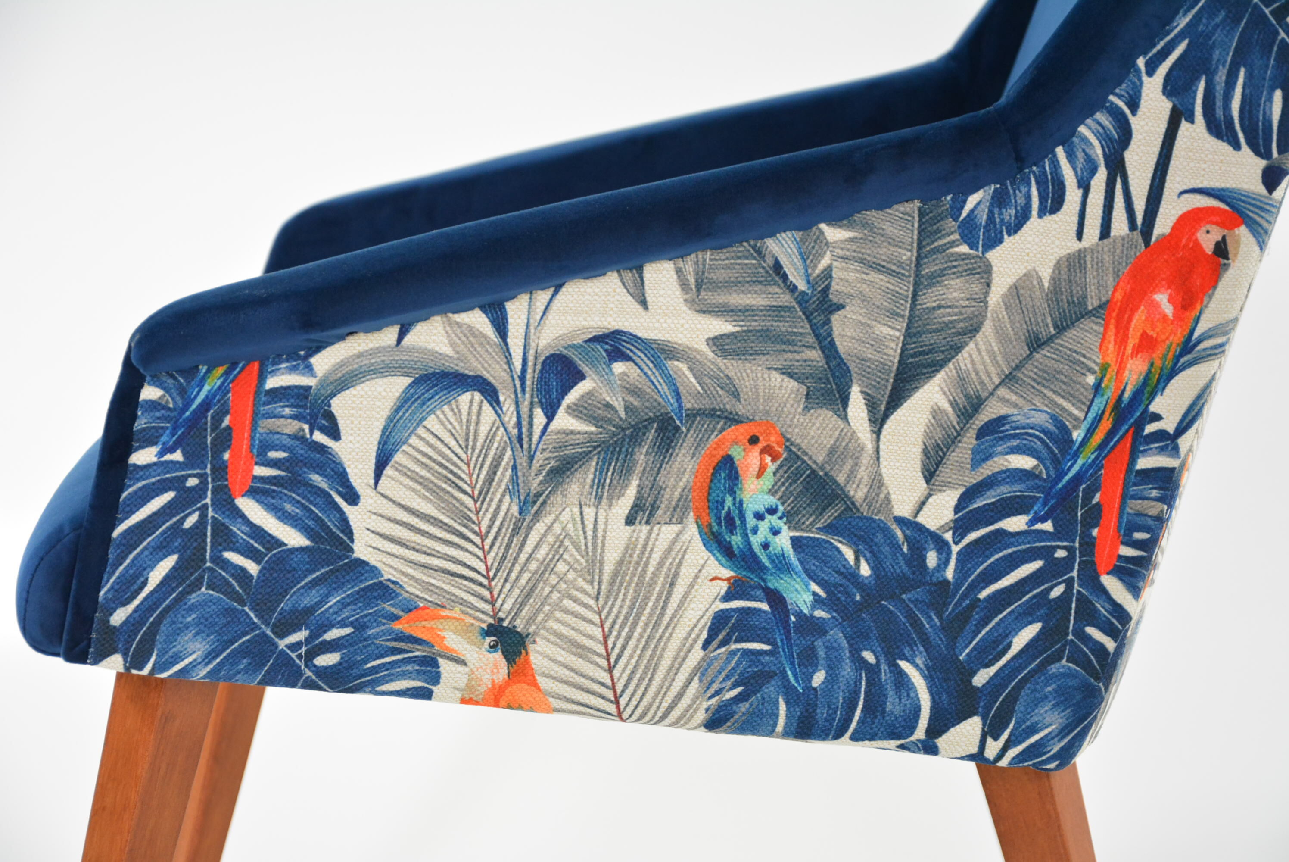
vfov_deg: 13.1
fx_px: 3762
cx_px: 644
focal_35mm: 105
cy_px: 431
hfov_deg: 19.4
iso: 1600
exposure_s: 1/125
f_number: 5.3
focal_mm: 70
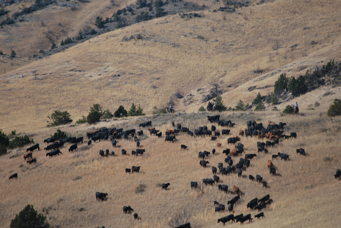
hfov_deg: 6.9
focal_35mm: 300
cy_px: 114
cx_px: 170
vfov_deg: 4.6
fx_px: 2845
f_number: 5.6
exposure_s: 1/500
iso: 100
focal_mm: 200
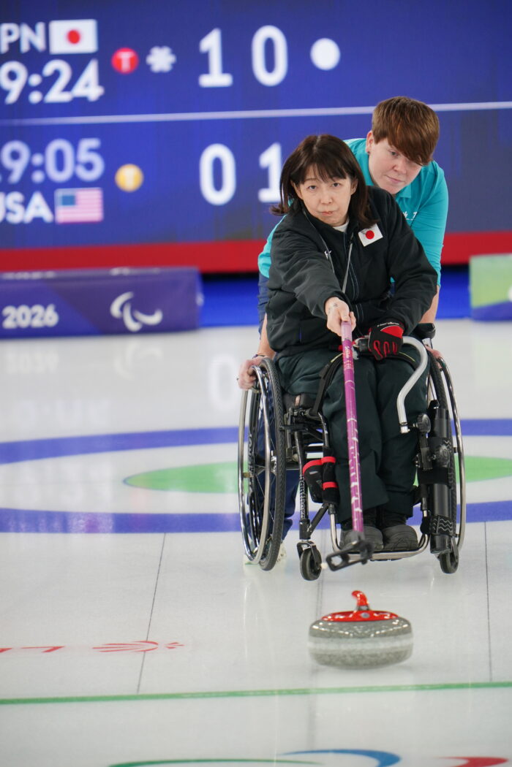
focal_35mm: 800
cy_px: 384
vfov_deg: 2.6
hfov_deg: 1.7
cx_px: 256
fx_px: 17065
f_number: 5.6
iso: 1600
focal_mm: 800
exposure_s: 1/640
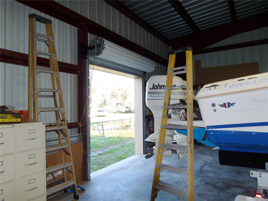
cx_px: 134
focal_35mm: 25
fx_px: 194
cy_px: 100
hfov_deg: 69.4
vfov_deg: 54.9
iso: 100
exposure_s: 1/100
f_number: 2.8
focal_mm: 4.5
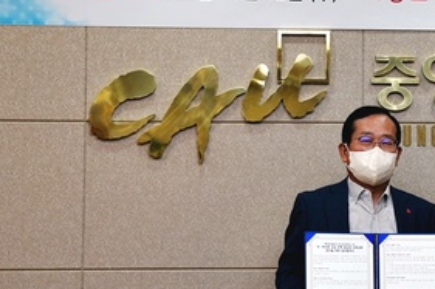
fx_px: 1509
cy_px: 144
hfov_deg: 16.2
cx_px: 385
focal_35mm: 125
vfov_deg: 11.0
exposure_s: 1/80
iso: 320
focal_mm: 55
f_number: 5
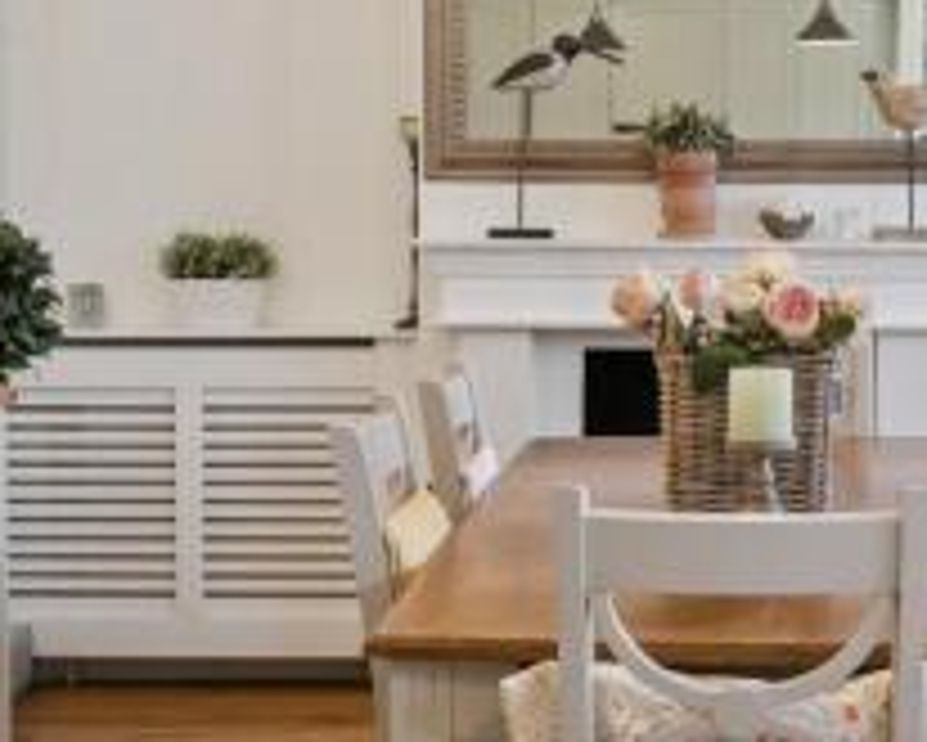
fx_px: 2086
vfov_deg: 20.1
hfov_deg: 24.7
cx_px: 706
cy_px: 268
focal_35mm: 76
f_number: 7.1
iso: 320
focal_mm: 35
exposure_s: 1/30
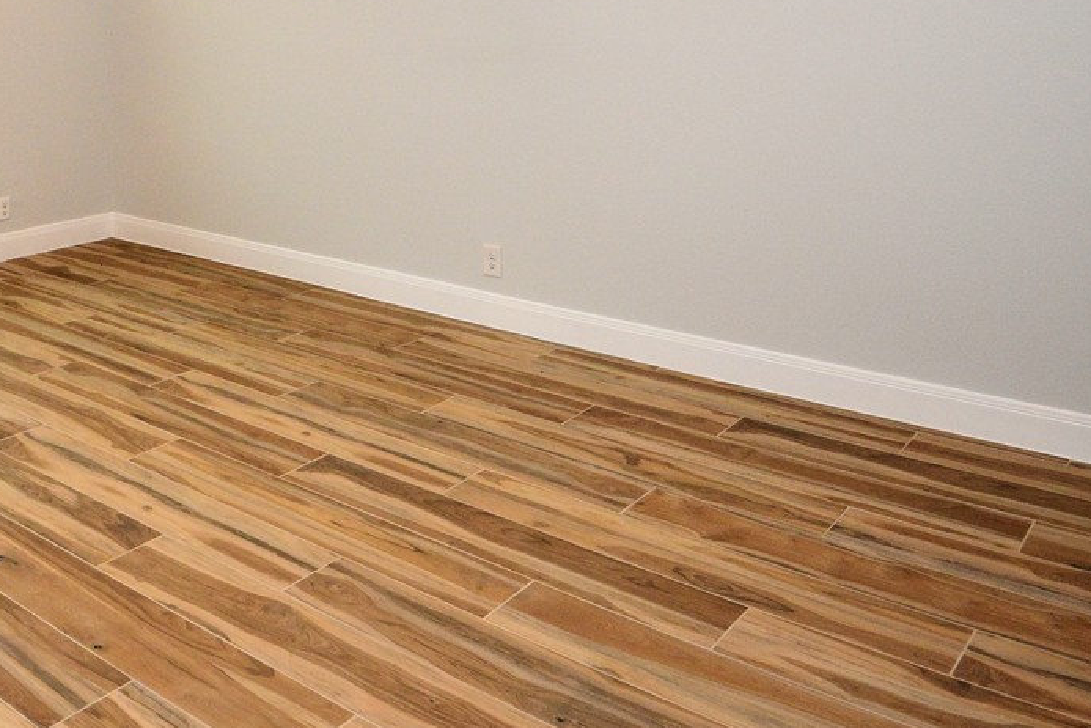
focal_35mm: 35
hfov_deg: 50.3
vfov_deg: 33.5
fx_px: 1061
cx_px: 182
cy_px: -55
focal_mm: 10
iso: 800
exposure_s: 1/160
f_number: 4.5
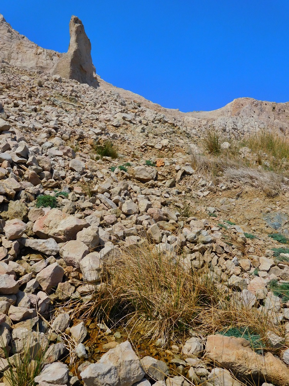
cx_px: 144
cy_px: 193
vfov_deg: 56.8
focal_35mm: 32
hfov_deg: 44.2
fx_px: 356
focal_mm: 5.7
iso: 125
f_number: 7.2
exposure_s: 1/500
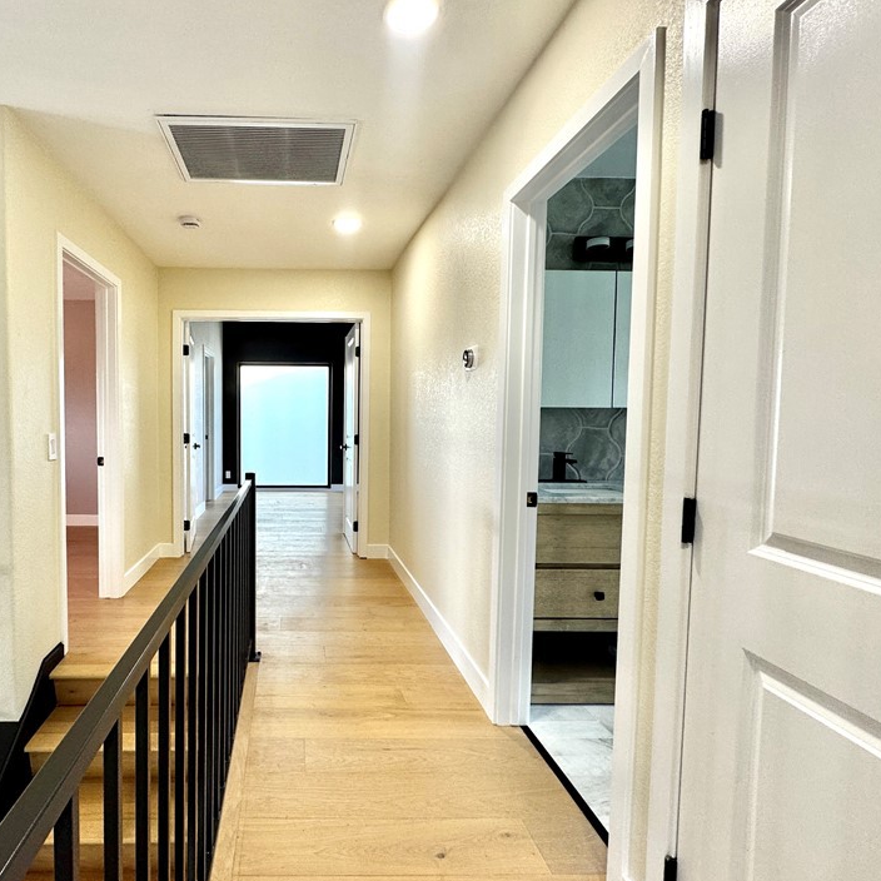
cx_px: 305
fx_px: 518
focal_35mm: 18
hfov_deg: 78.5
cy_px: 439
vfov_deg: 80.7
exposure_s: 1/120
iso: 160
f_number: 2.2
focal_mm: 2.22
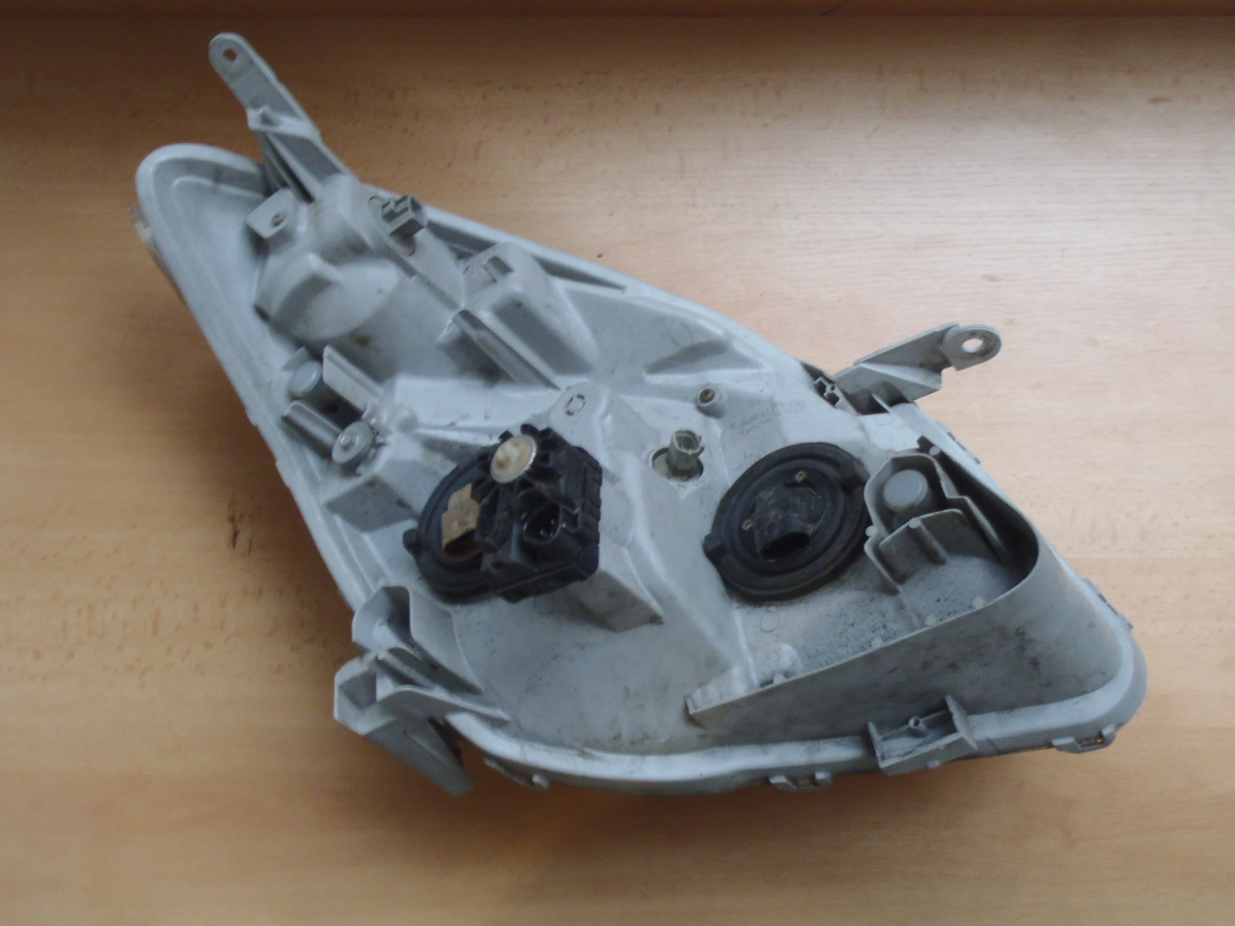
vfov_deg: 38.7
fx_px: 1320
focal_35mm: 37
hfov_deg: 50.1
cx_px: 618
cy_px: 463
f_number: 4.7
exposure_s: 1/8
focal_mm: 6.64
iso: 320
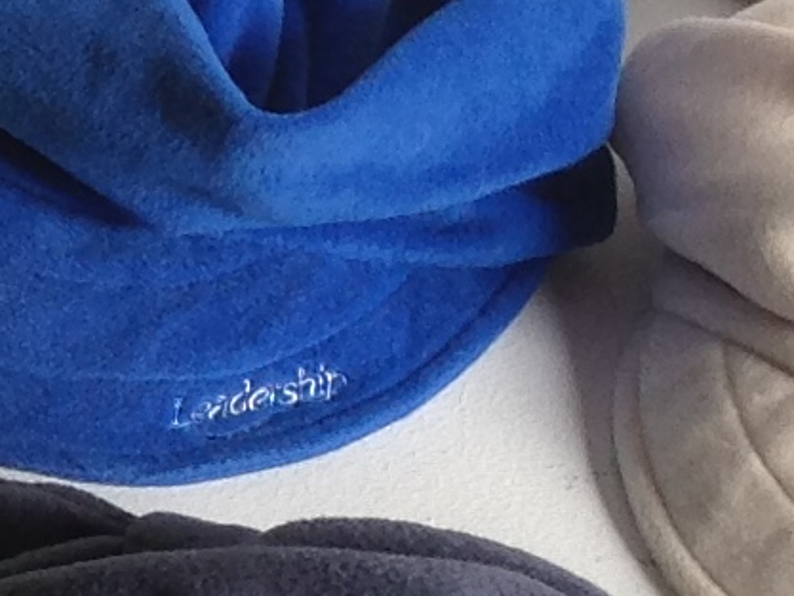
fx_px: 4979
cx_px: -765
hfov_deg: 8.7
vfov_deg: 6.8
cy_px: 623
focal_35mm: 217
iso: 50
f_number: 2.4
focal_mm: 4.28
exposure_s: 1/30
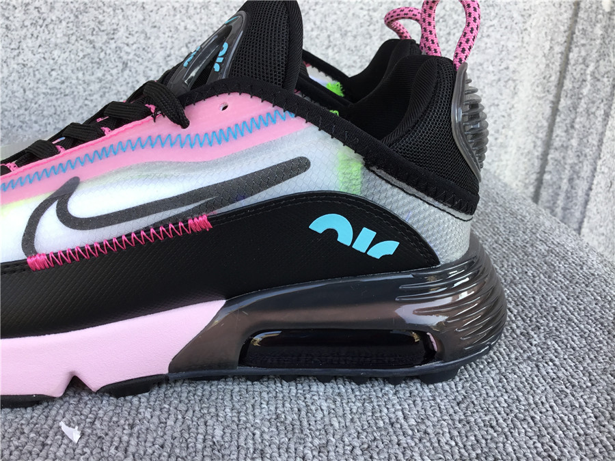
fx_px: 551
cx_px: 308
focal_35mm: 31
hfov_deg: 58.4
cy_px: 230
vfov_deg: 45.4
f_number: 2.4
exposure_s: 1/100
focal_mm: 3.3
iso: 25
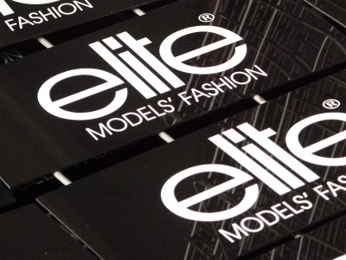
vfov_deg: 7.5
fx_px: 1969
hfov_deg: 10.0
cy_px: 130
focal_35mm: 197
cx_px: 173
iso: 800
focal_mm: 27.4
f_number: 3.3
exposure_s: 1/60
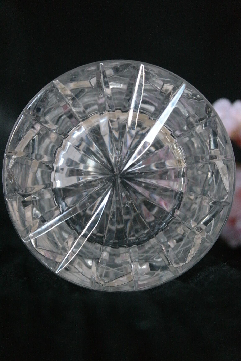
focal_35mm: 49
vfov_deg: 40.3
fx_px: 492
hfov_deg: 27.5
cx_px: 120
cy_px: 180
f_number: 4.5
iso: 1600
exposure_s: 1/60
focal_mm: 32
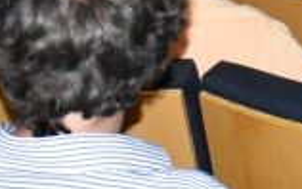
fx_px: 2446
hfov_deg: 6.9
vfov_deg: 4.4
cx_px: 514
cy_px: -211
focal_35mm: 297
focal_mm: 30
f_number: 4
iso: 2500
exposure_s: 1/60
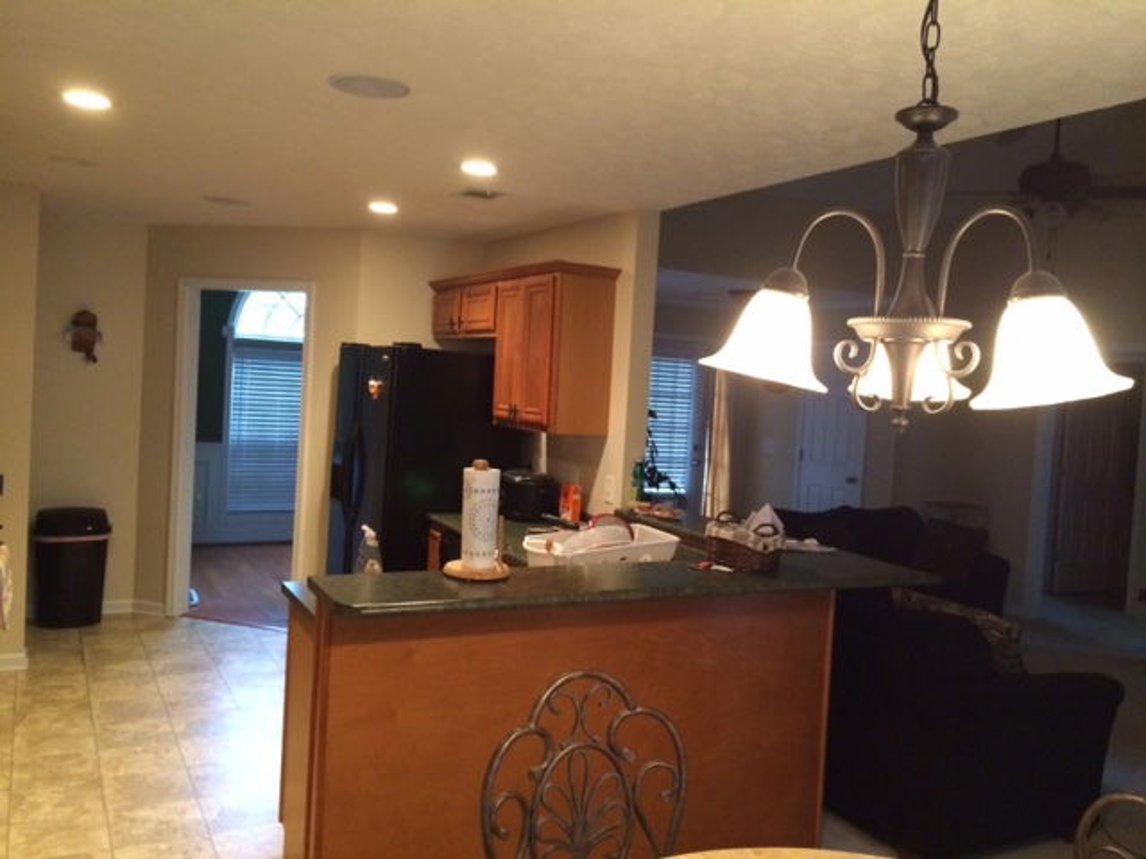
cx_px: 573
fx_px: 960
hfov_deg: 61.7
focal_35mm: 29
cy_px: 430
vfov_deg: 48.2
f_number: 2.2
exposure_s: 1/30
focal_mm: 4.15
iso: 320
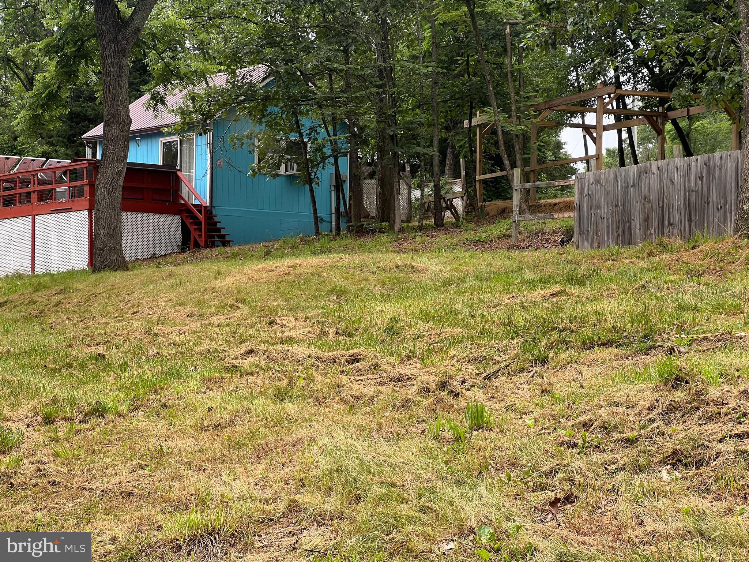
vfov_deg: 19.1
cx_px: 374
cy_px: 281
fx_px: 1666
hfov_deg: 25.3
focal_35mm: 77
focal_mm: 9
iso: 32
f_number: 2.8
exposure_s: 1/99
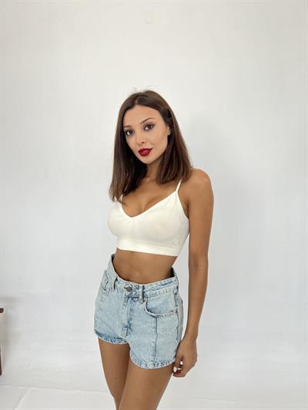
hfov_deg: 53.1
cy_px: 205
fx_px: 308
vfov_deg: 67.3
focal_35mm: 26
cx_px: 154
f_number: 1.5
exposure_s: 1/141
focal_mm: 5.7
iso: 40
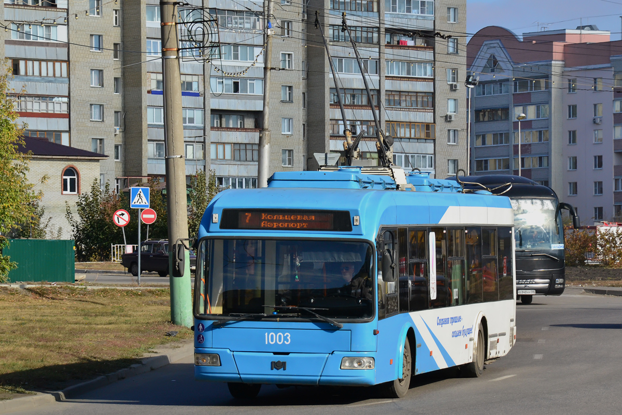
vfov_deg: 8.7
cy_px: 208
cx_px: 311
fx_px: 2721
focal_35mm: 158
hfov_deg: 13.0
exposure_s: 1/640
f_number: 10
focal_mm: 105
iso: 400
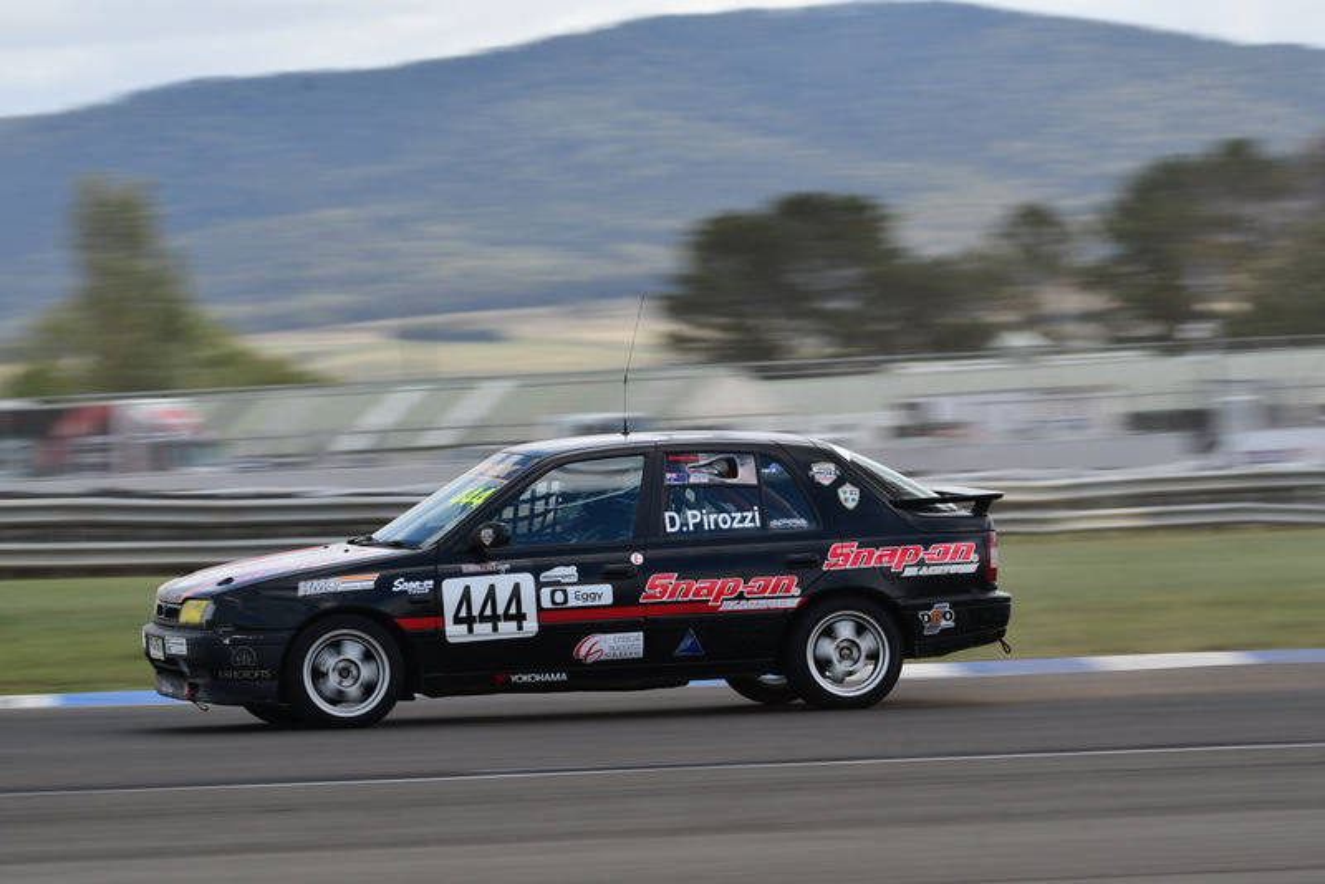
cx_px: 662
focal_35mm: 300
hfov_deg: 6.9
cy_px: 442
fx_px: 11045
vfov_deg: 4.6
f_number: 10
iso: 125
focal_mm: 200
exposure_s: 1/160
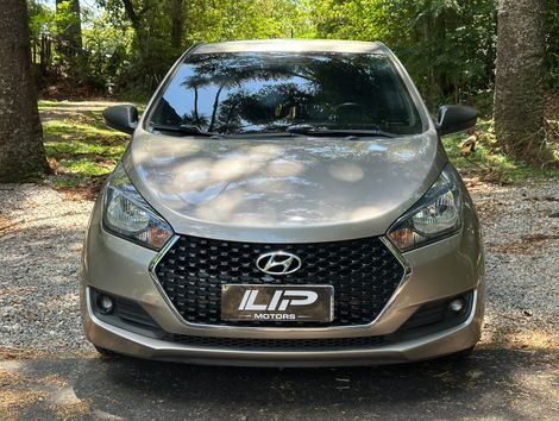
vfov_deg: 30.3
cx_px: 280
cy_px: 210
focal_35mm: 48
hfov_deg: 39.6
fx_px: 776
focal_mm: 6.86
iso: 64
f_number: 1.78
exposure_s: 1/343
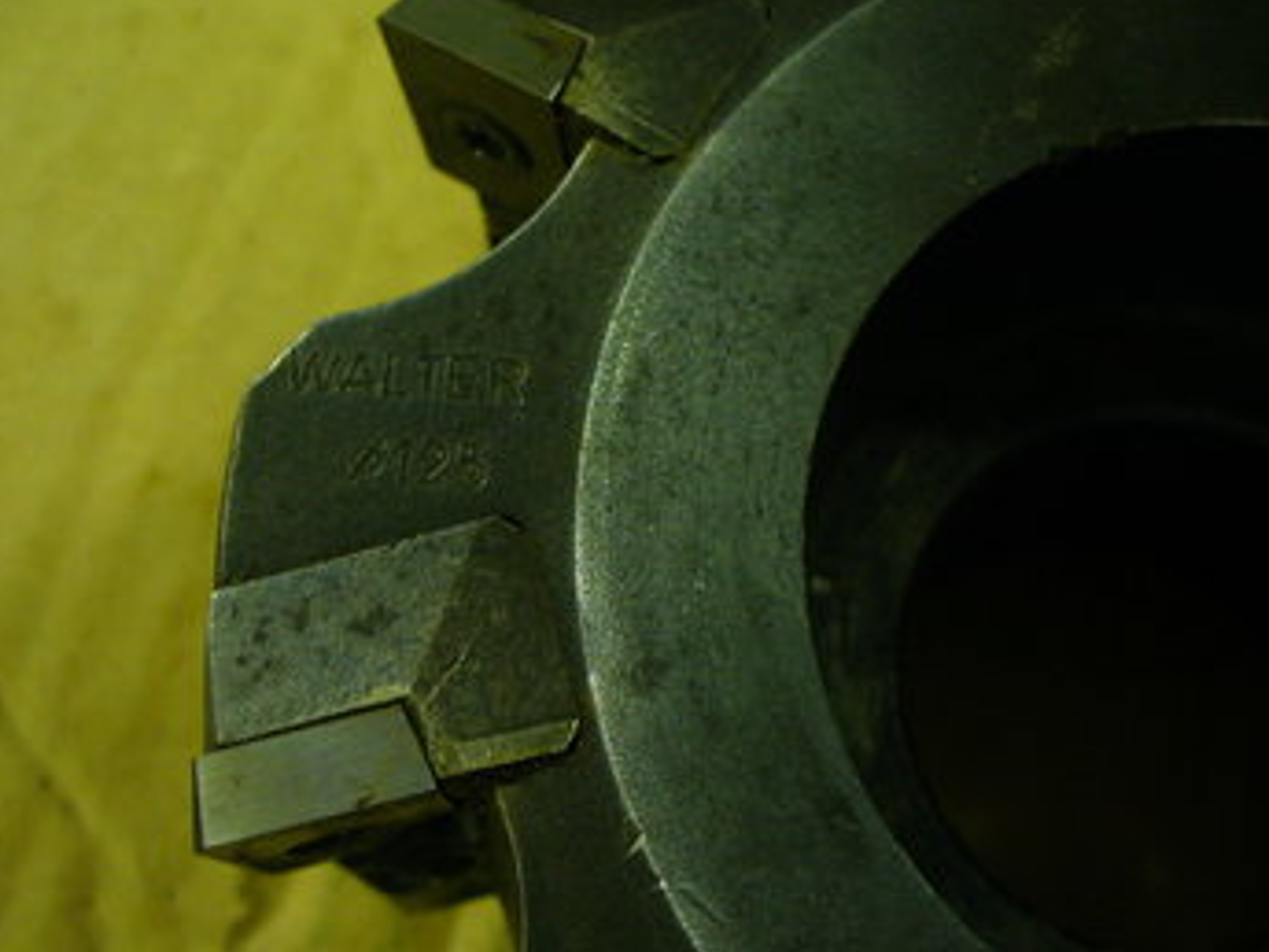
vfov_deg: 33.6
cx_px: 594
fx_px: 1576
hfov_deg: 43.8
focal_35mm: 43
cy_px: 531
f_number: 2.8
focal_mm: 6.1
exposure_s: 1/8
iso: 200
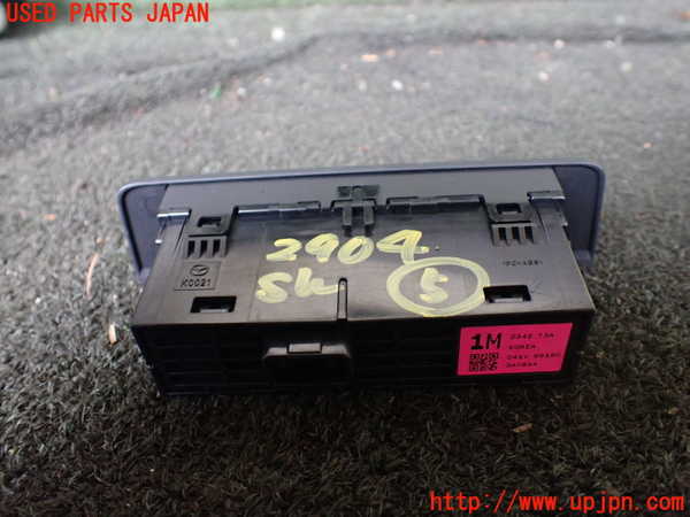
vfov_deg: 46.8
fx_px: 598
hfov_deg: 60.0
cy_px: 258
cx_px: 345
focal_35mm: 30
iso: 800
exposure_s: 1/30
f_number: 2.3
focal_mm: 5.4
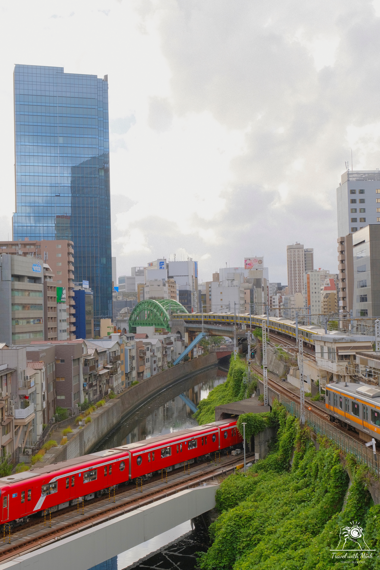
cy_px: 285
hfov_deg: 30.5
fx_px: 697
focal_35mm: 44
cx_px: 190
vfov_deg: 44.5
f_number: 5.6
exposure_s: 1/680
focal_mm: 29.2
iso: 800
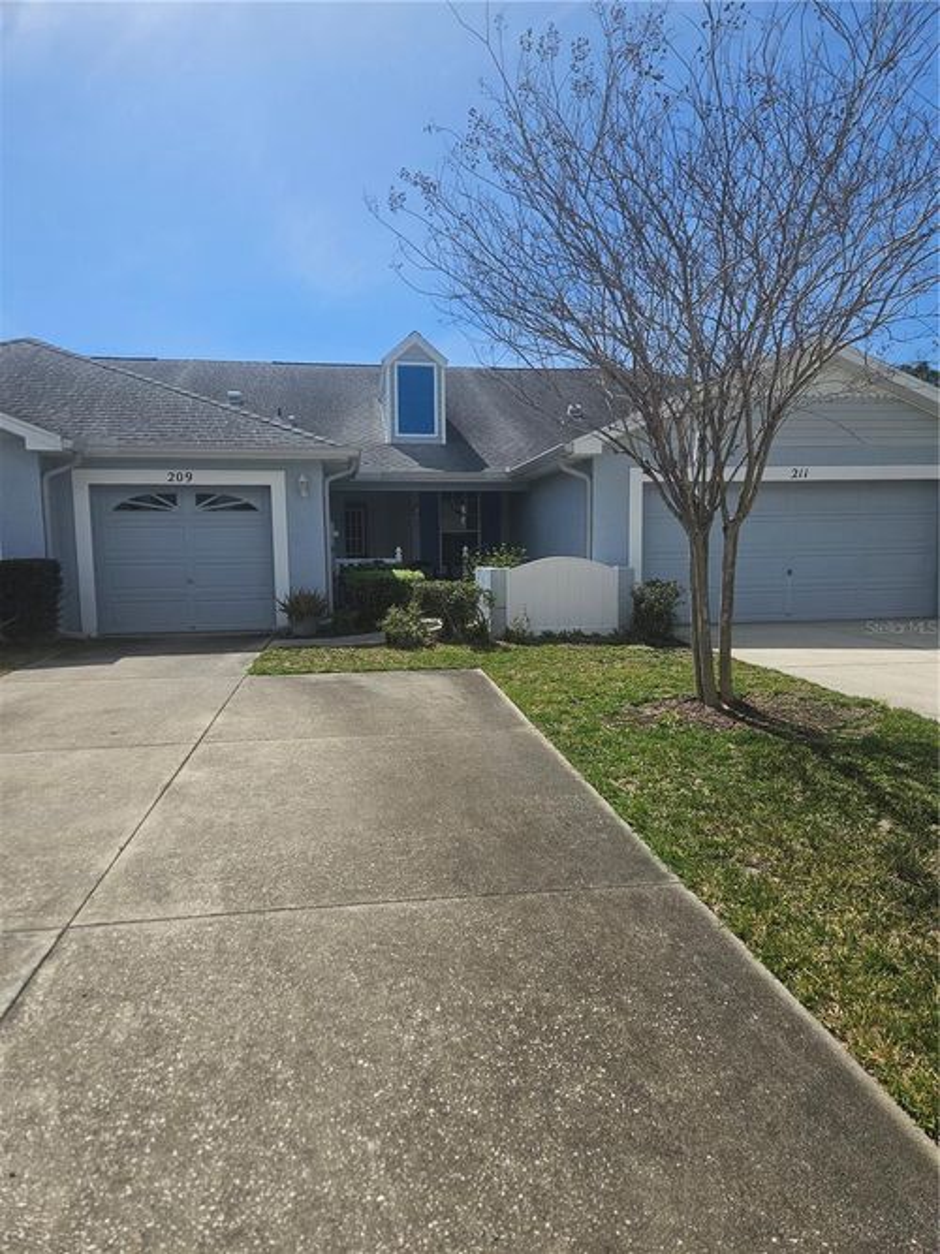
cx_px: 470
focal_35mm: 23
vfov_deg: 73.9
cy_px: 627
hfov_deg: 58.9
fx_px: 833
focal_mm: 5.4
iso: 25
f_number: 1.8
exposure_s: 1/3117
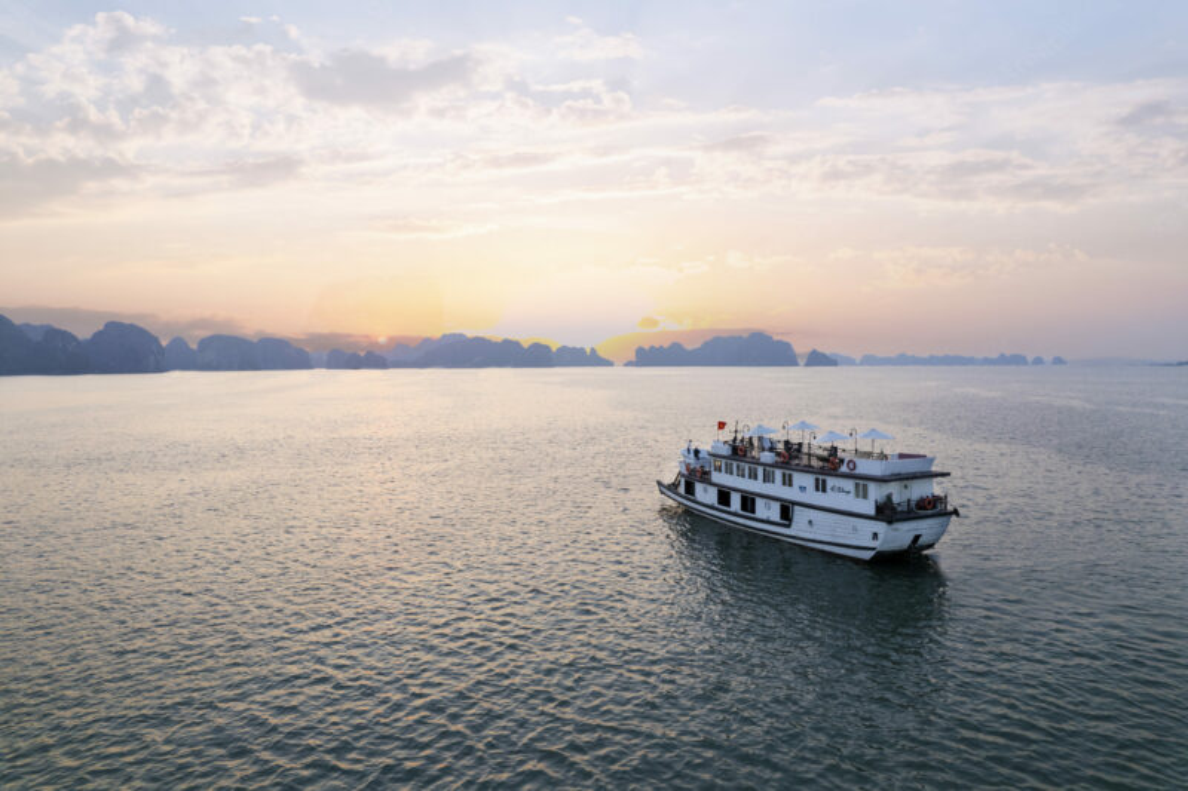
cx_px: 594
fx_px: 726
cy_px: 396
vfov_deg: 57.2
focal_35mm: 22
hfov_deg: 78.6
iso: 100
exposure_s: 1/200
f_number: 2.8
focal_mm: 8.38
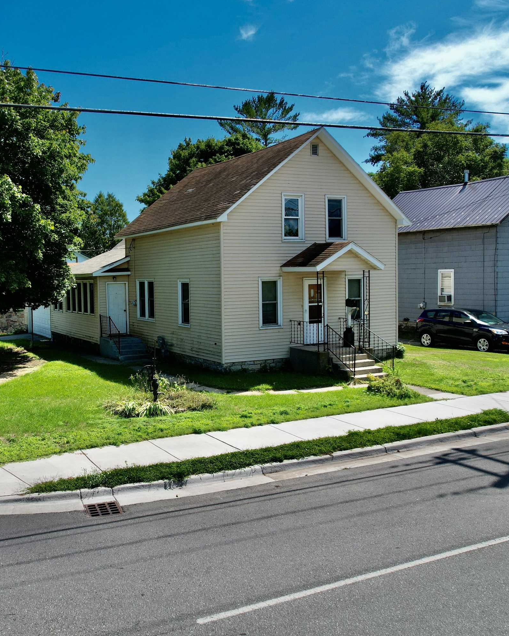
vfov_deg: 55.7
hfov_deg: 44.5
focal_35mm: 32
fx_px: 602
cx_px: 138
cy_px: 313
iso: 100
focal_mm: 8.38
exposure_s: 1/2000
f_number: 2.8
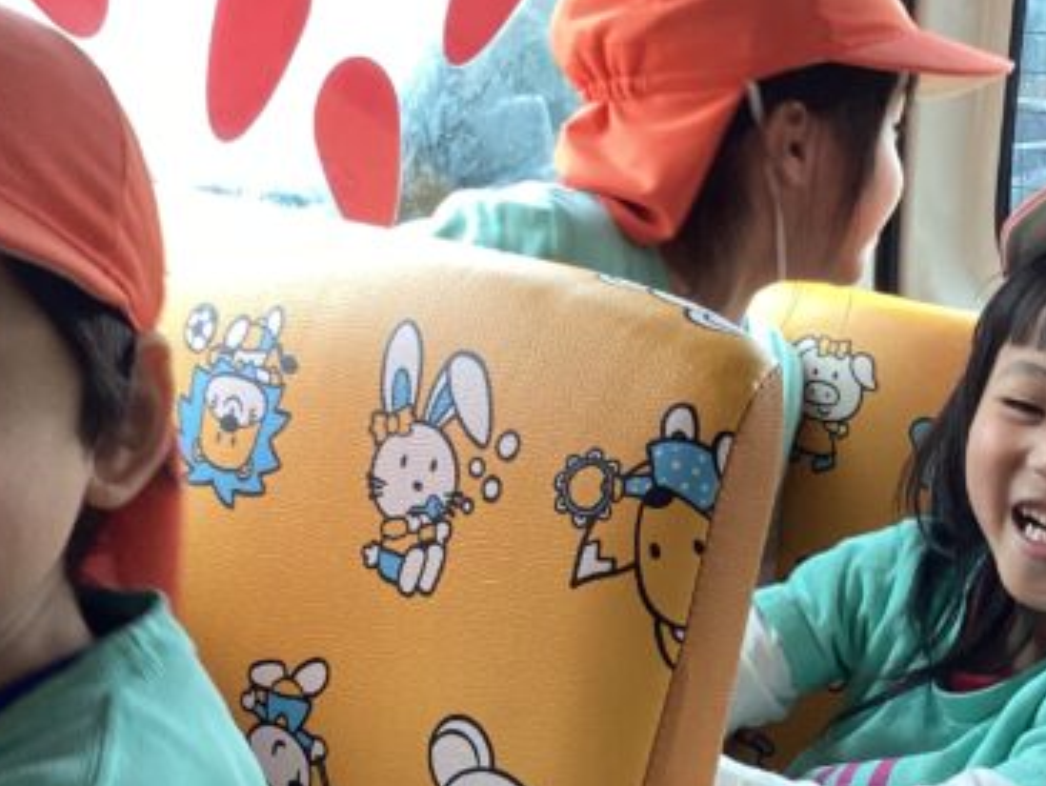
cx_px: 509
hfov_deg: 29.8
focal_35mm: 65
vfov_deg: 22.6
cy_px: 477
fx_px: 1965
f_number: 2.4
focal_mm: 3.3
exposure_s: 1/50
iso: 64
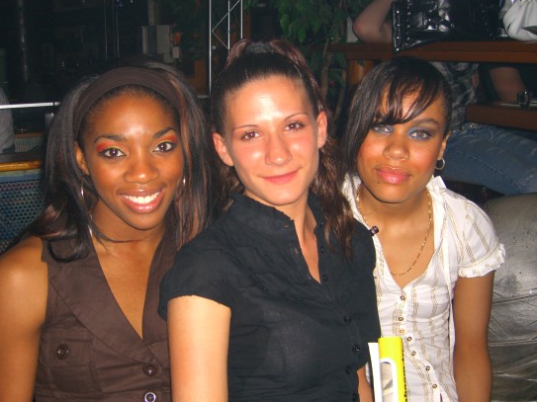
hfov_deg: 44.8
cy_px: 216
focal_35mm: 42
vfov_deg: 34.3
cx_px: 247
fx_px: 651
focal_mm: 7.9
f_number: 2.8
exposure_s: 1/60
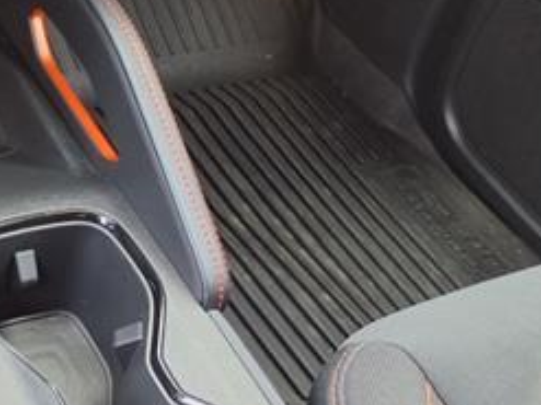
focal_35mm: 70
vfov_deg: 21.0
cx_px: -22
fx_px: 1093
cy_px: 160
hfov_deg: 26.1
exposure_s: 1/40
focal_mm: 3.58
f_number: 1.9
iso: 100
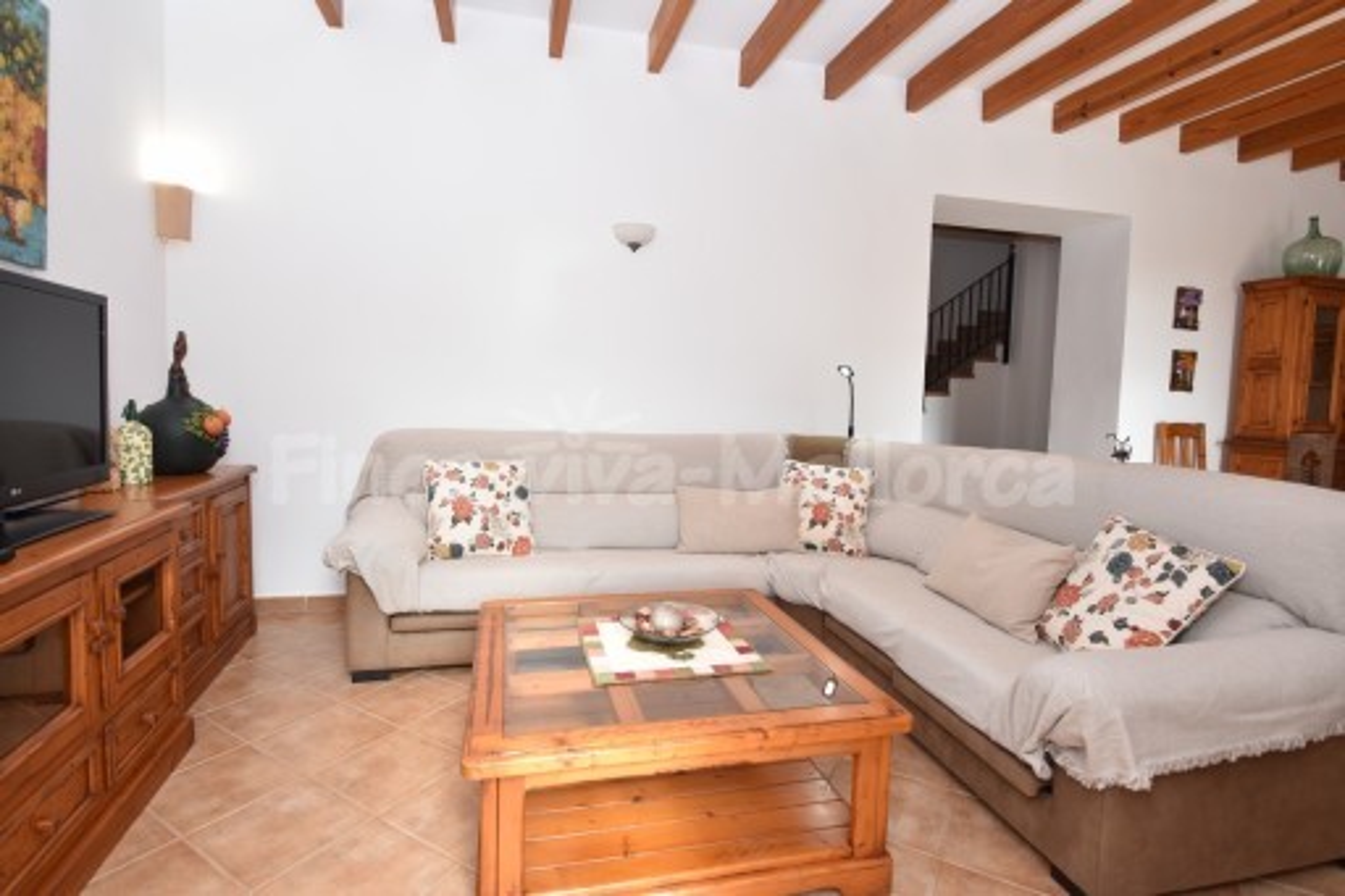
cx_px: 672
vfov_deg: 72.0
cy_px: 448
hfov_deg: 95.0
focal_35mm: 16
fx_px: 616
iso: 400
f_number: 5
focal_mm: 11
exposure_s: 1/100
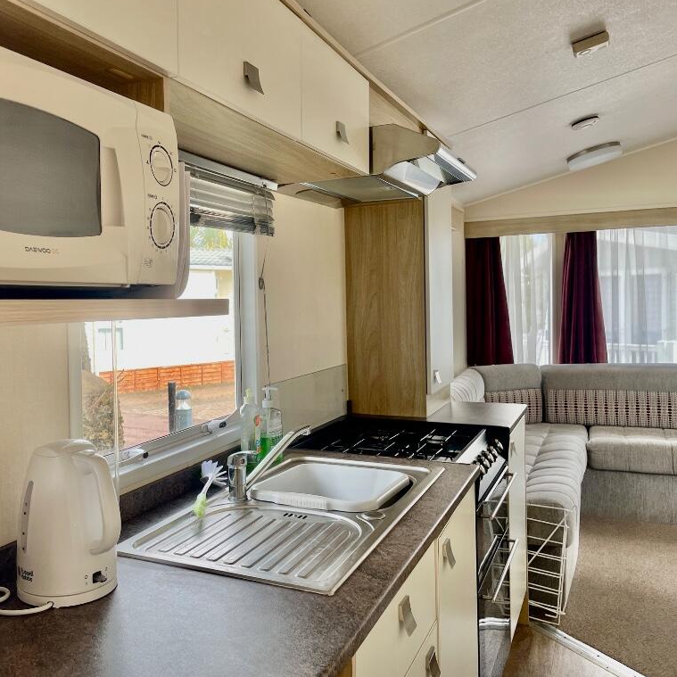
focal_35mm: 31
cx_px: 227
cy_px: 336
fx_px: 686
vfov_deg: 52.5
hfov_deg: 51.6
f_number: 1.6
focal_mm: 4.2
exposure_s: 1/237
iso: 32
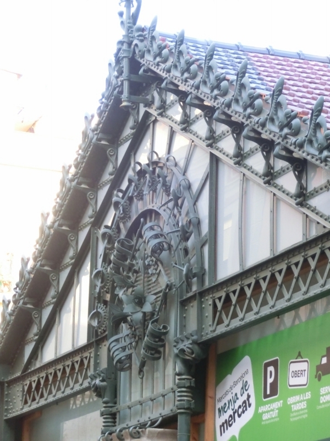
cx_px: 165
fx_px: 2110
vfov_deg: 11.9
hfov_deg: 8.9
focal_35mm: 166
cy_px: 220
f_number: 5.9
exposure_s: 1/125
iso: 800
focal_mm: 29.44
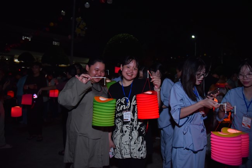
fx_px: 168
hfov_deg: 73.8
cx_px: 126
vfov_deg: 53.1
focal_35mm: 24
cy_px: 84
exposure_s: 1/160
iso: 1600
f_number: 4
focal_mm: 24
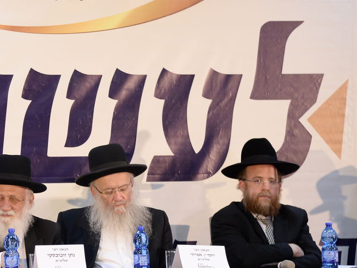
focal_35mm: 207
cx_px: -10
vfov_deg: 7.2
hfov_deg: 9.5
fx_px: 2136
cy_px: 186
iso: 1250
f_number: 4.5
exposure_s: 1/80
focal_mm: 100
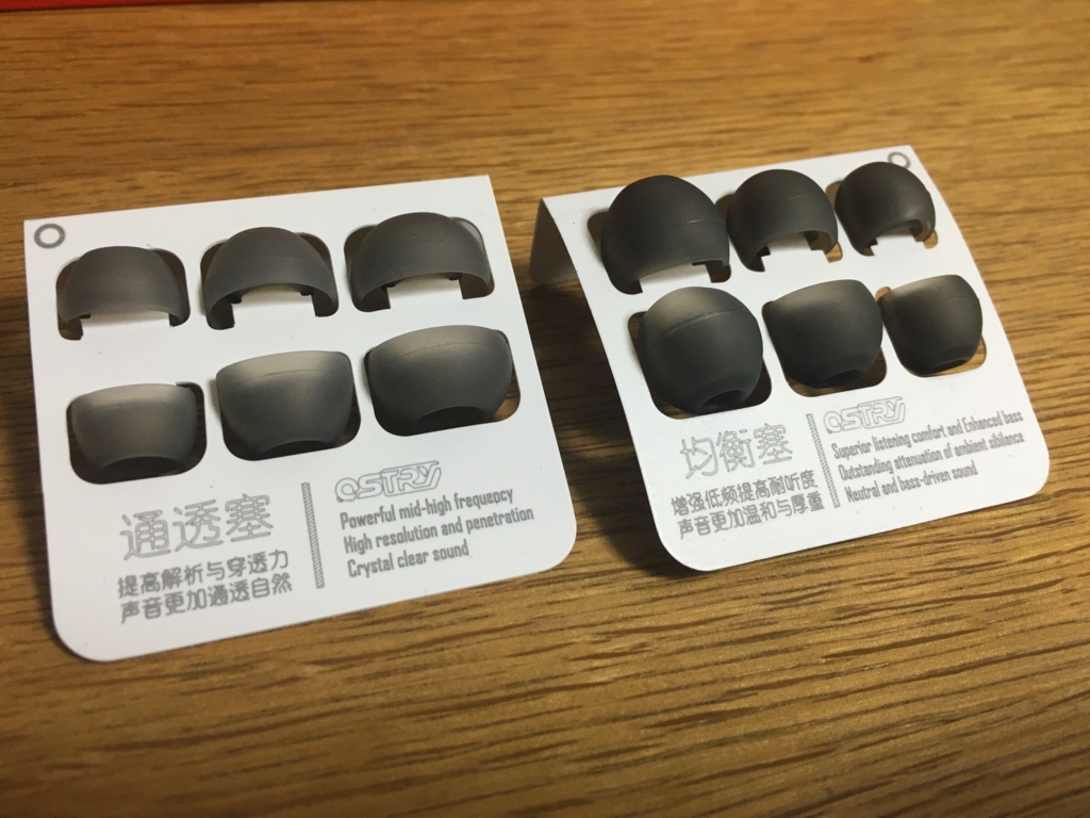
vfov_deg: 48.2
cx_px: 545
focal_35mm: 29
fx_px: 913
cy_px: 409
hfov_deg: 61.7
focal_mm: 4.15
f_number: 2.2
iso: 80
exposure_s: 1/30
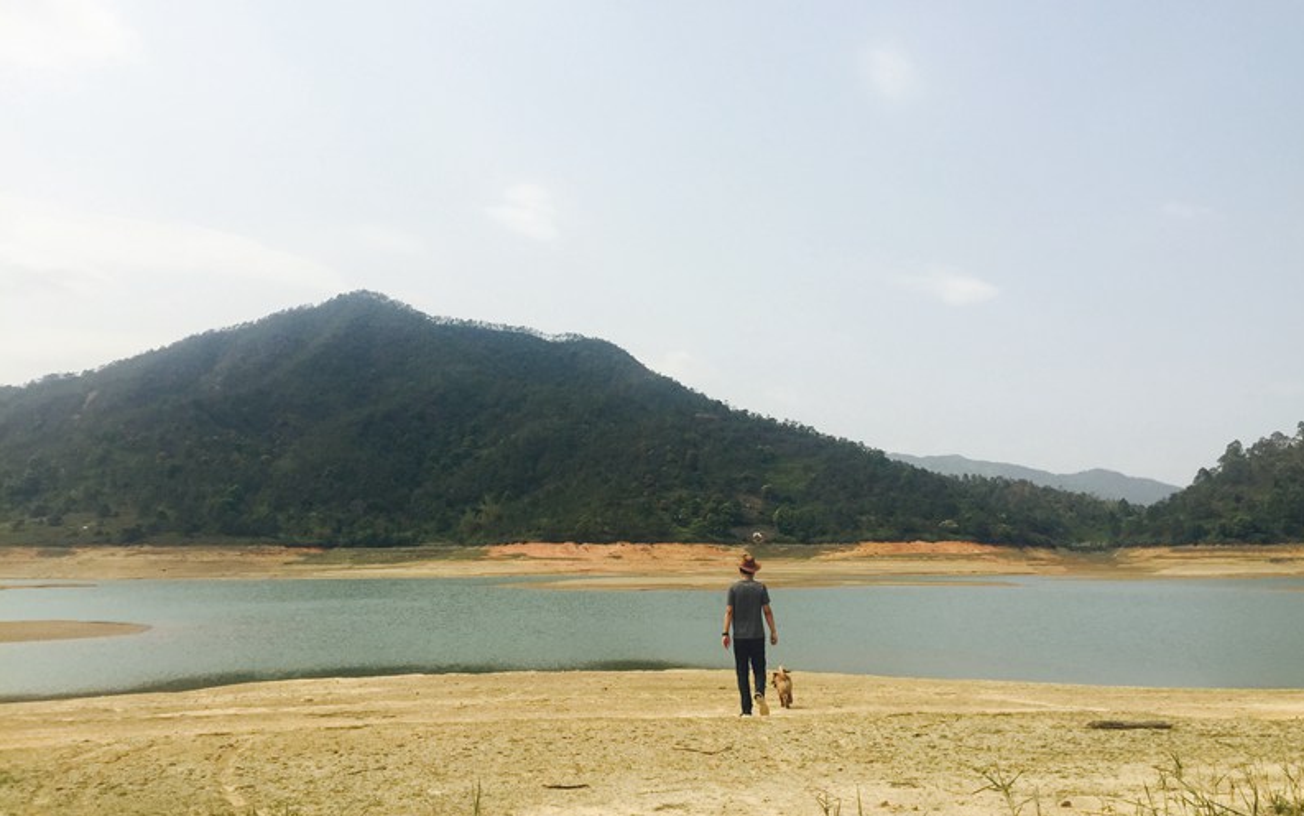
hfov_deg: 61.2
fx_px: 1102
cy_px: 336
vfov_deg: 40.5
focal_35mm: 31
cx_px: 656
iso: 32
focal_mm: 4.15
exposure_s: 1/1799
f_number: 2.2
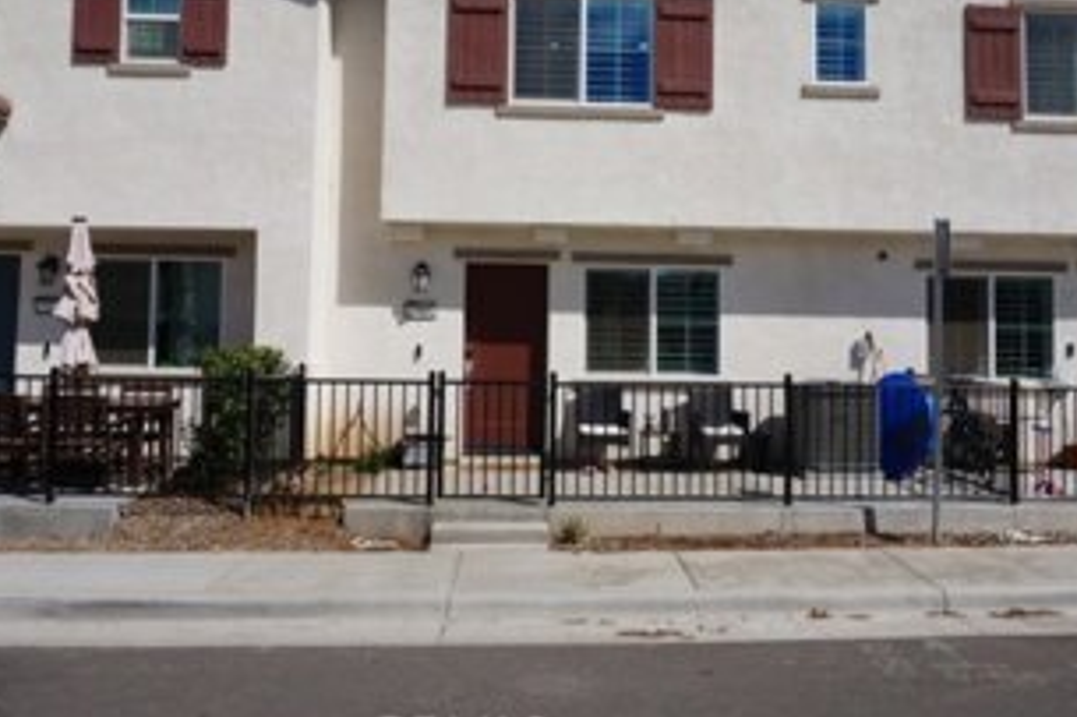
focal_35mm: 32
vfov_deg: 40.9
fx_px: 957
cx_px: 584
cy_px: 293
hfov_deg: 58.7
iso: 100
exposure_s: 1/200
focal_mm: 16
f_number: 14
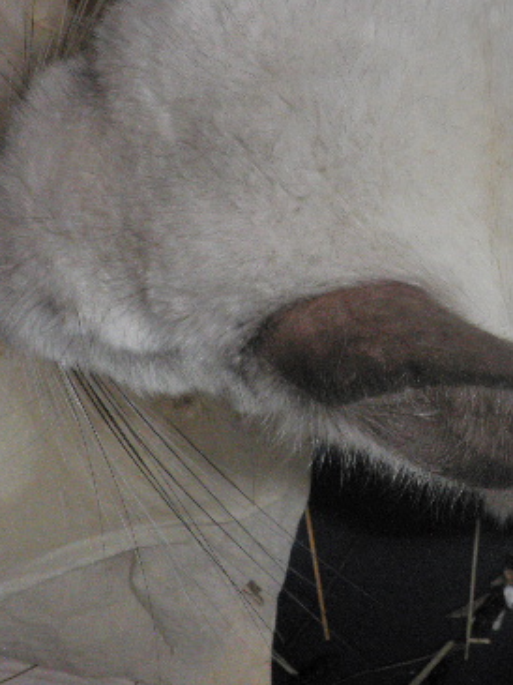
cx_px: 577
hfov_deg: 21.9
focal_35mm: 63
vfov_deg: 30.6
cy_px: 240
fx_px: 1246
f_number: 5.6
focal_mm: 6.3
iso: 125
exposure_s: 1/30
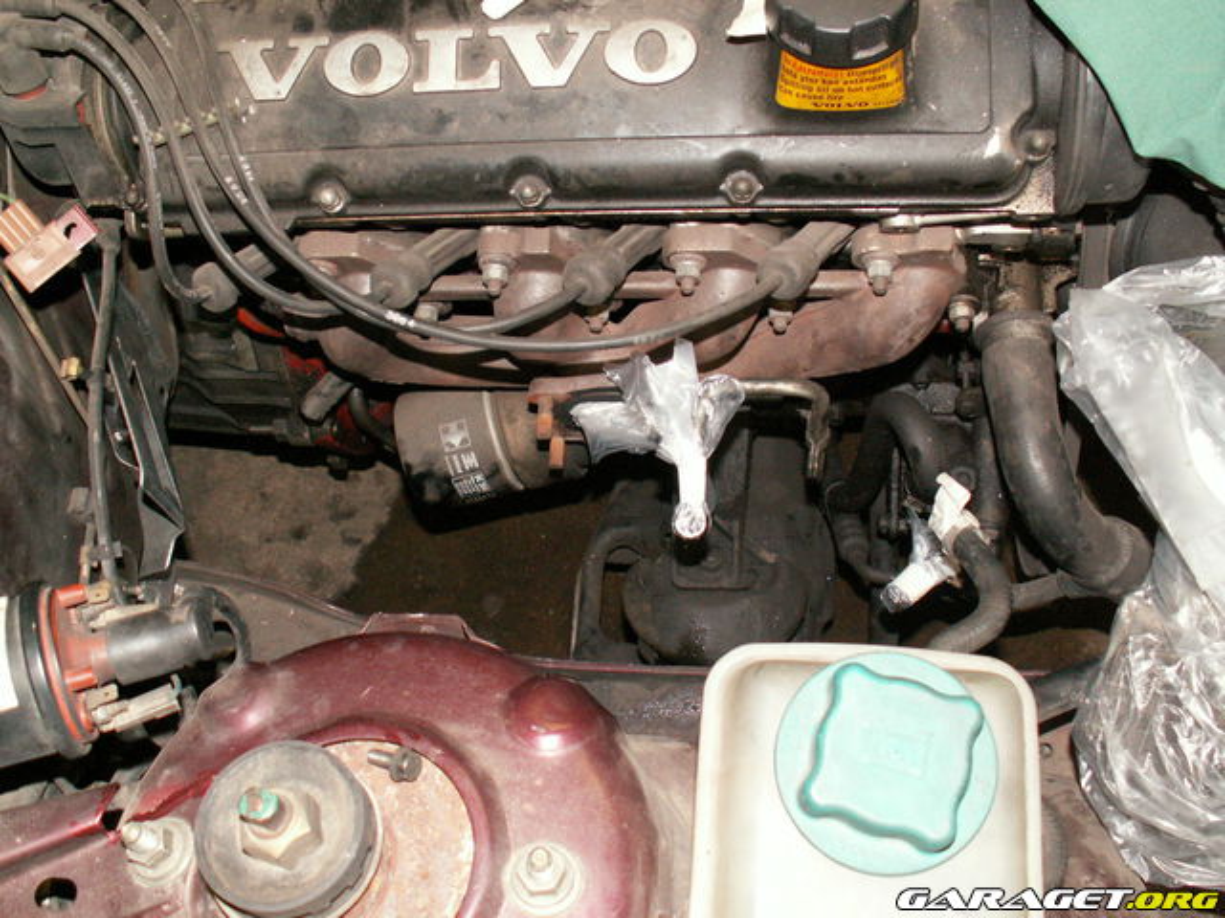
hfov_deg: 52.6
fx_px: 1239
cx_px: 612
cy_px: 459
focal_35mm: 35
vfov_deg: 40.7
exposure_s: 1/40
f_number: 2.8
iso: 160
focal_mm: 5.86
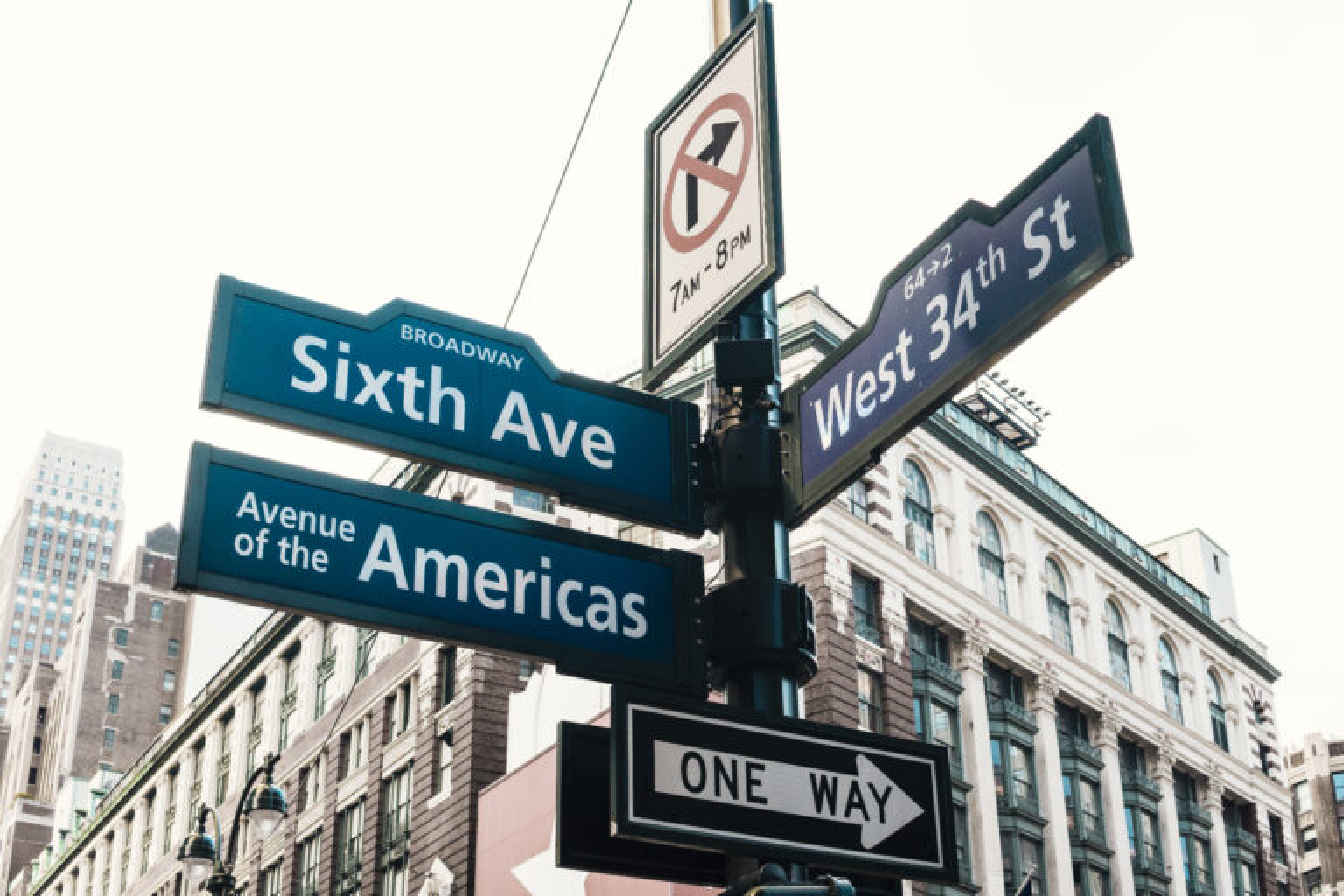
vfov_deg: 29.9
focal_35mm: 45
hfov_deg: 43.6
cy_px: 448
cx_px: 672
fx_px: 1680
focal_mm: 30
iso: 100
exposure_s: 1/50
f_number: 7.1
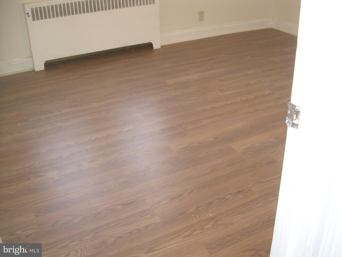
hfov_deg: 49.0
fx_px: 375
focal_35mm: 38
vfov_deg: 37.7
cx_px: 171
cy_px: 128
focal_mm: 6.3
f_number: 2.8
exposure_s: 1/30
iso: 50
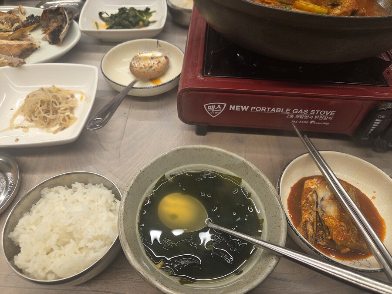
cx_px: 196
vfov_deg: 58.9
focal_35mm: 23
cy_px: 147
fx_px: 260
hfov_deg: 73.9
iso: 100
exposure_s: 1/120
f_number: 1.8
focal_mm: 5.4
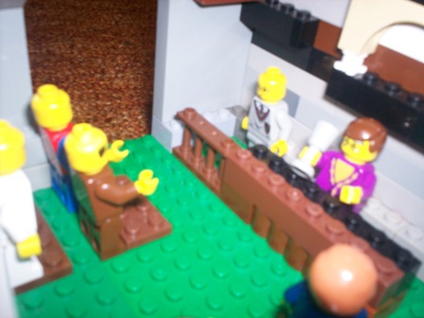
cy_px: 159
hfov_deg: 51.4
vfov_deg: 39.7
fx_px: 441
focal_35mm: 36
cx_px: 212
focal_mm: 6
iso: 140
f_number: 4.5
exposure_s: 1/15
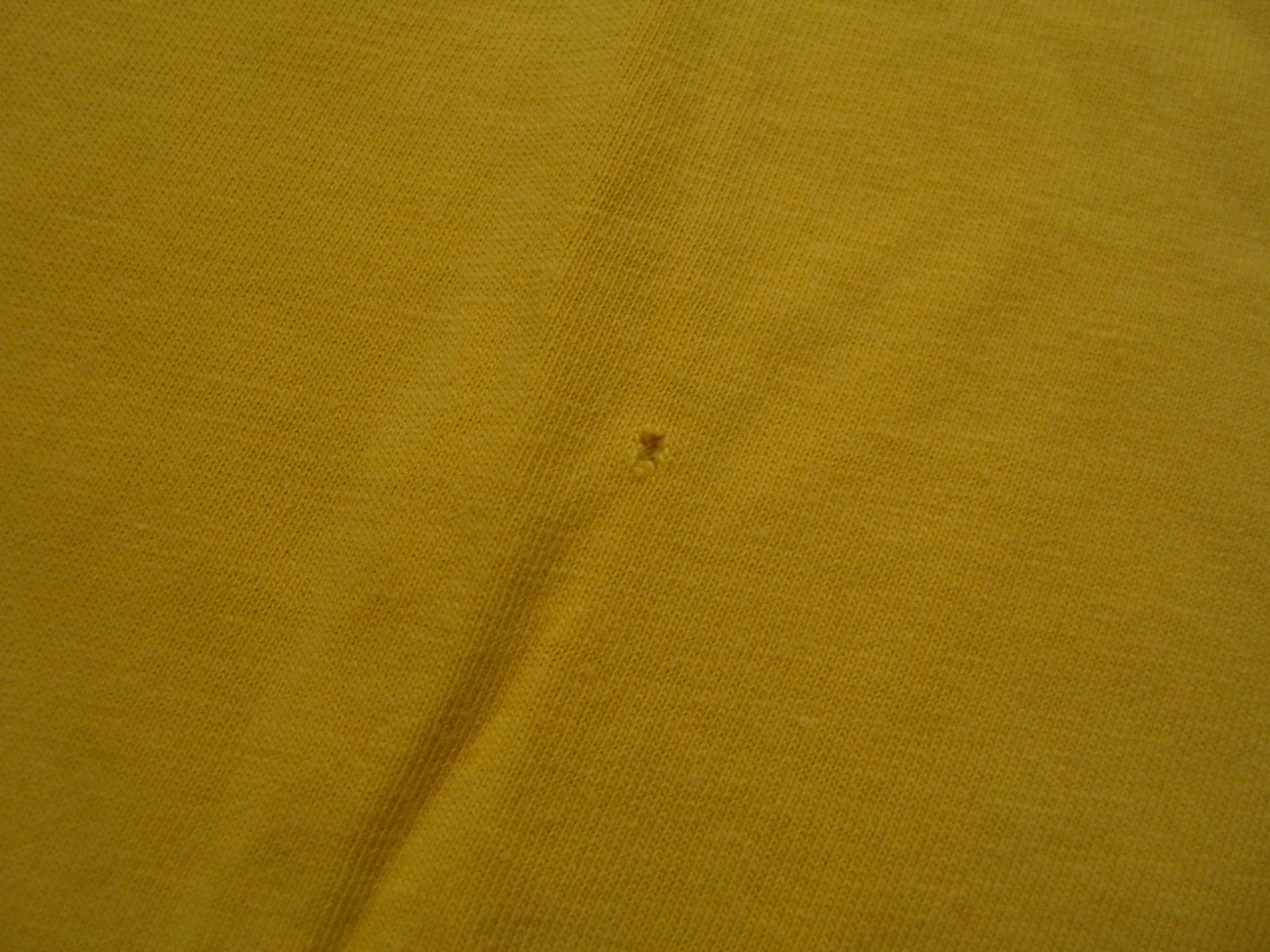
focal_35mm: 39
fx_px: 1431
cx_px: 635
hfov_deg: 47.9
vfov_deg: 36.8
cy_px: 468
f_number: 2.8
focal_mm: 7.9
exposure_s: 1/30
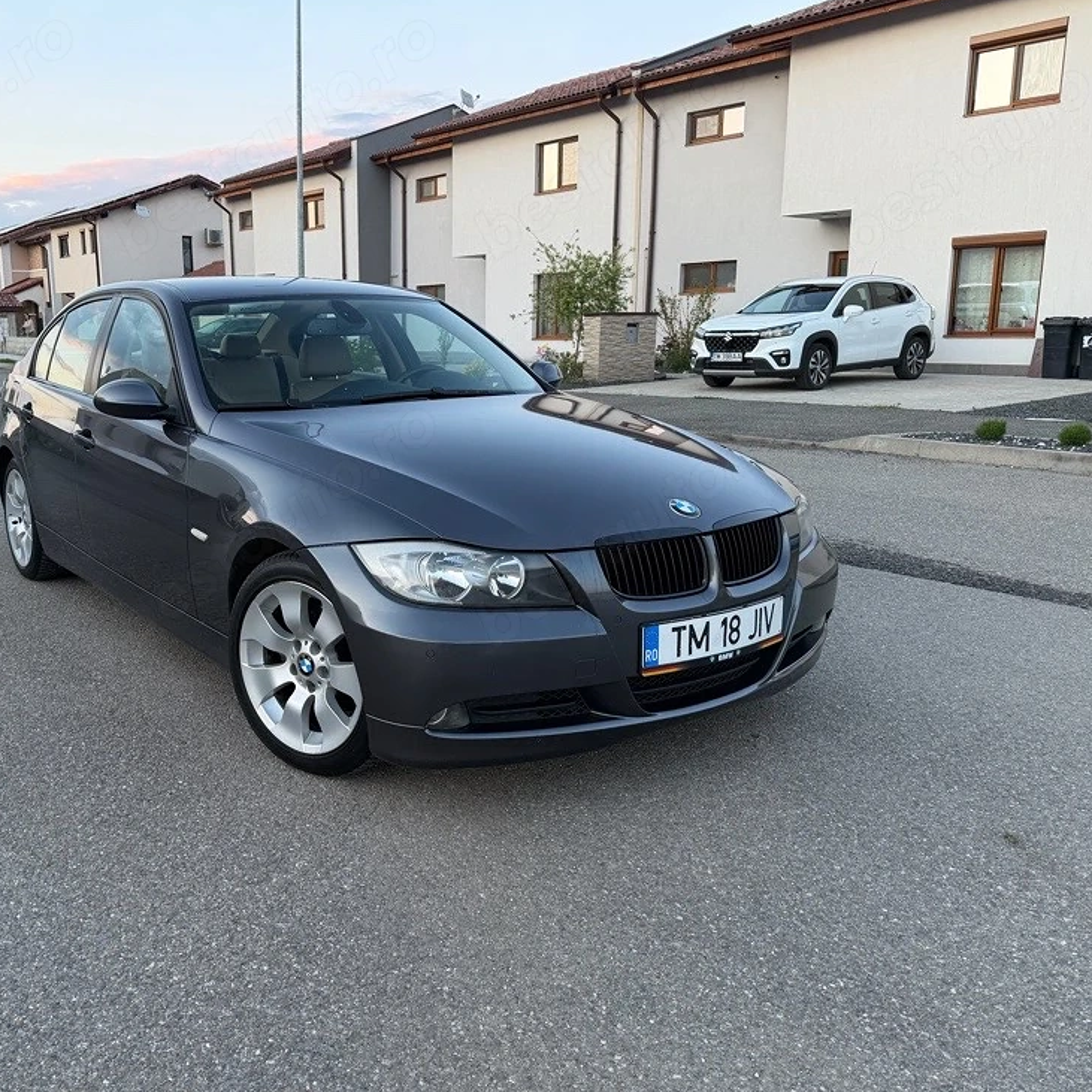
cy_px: 542
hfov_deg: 54.9
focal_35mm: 29
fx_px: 1035
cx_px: 396
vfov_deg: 55.6
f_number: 1.78
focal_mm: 6.76
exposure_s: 1/121
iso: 100
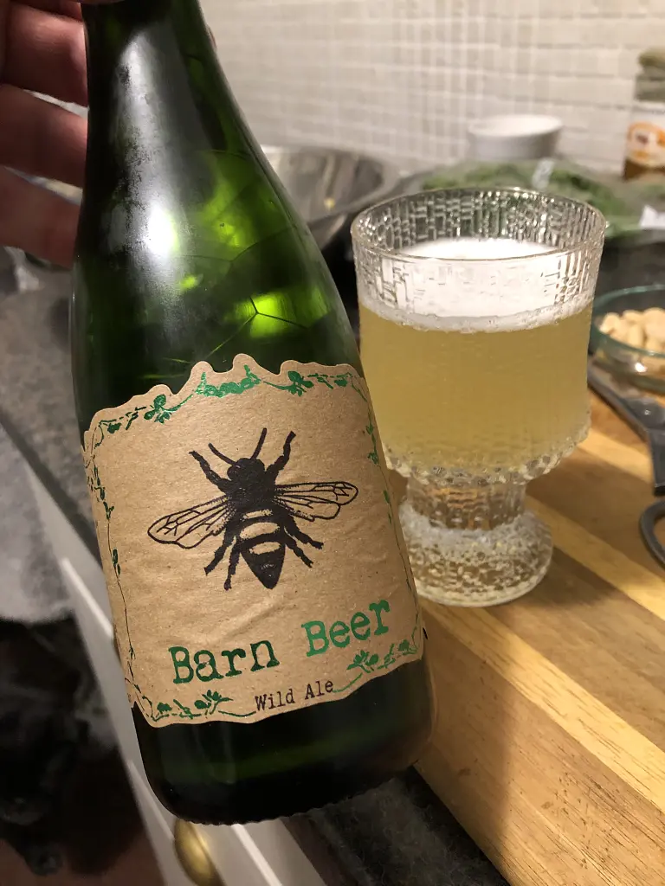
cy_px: 443
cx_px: 332
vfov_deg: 63.4
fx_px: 717
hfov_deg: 49.7
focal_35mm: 28
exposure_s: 1/11
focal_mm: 3.99
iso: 100
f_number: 1.8
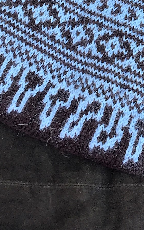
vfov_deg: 18.5
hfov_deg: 11.7
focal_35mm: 108
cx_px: 198
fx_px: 678
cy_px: -26
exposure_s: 1/60
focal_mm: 4.15
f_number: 2.2
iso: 32
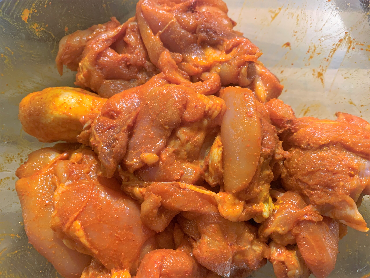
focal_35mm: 26
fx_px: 278
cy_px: 139
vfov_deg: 53.1
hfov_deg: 67.3
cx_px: 185
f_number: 1.8
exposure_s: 1/50
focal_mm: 4.25
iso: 250
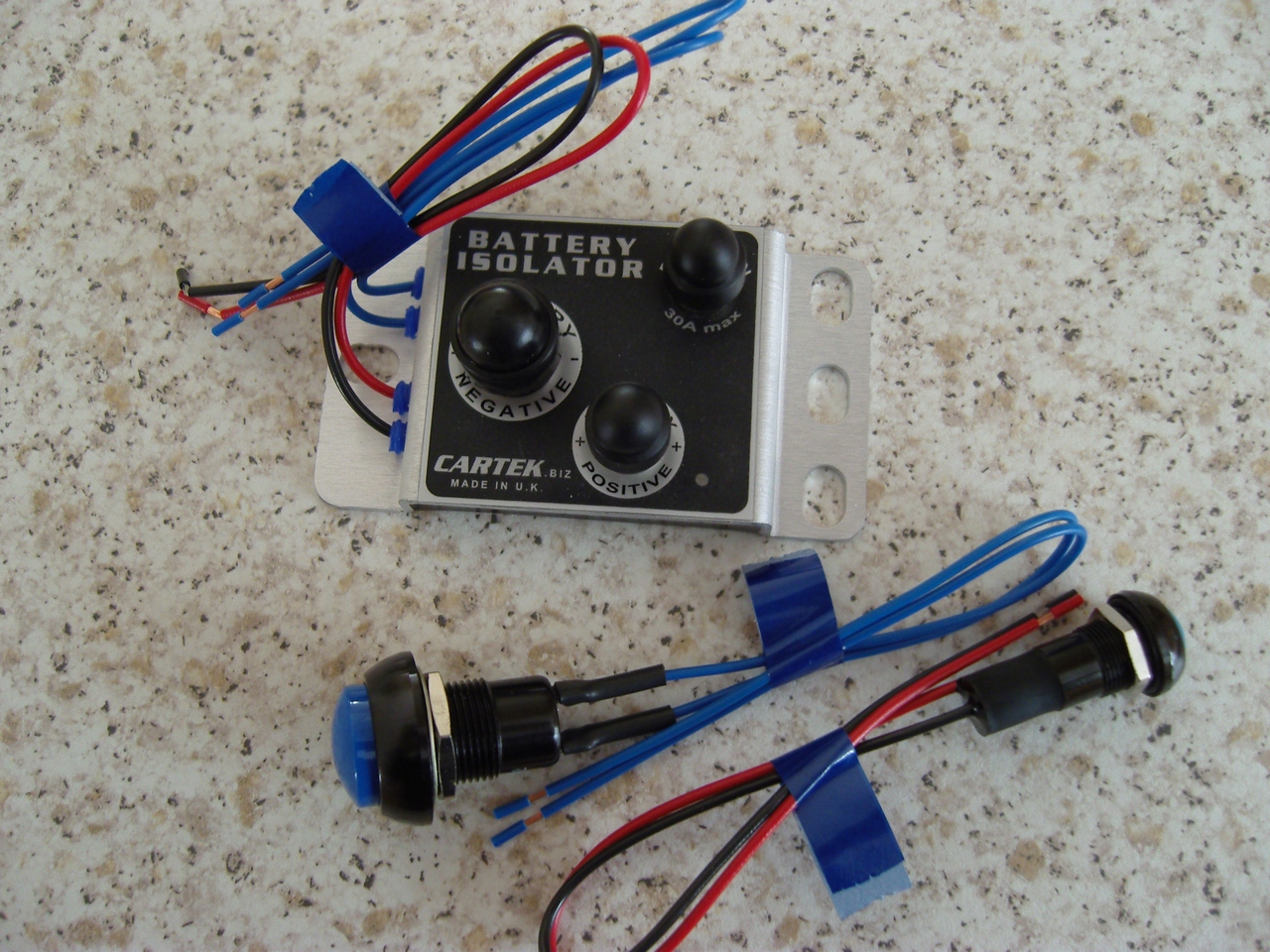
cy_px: 476
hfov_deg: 54.0
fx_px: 1247
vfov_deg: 41.8
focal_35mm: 34
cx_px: 635
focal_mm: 7.3
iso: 200
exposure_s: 1/15
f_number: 2.8
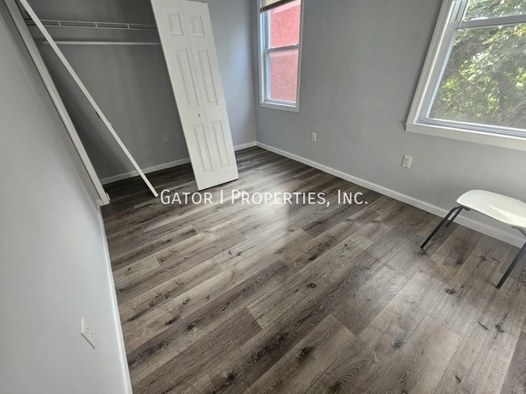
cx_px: 263
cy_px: 197
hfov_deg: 106.2
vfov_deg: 89.9
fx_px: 198
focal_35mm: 13
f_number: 2.2
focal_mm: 2.2
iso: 160
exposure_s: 1/60
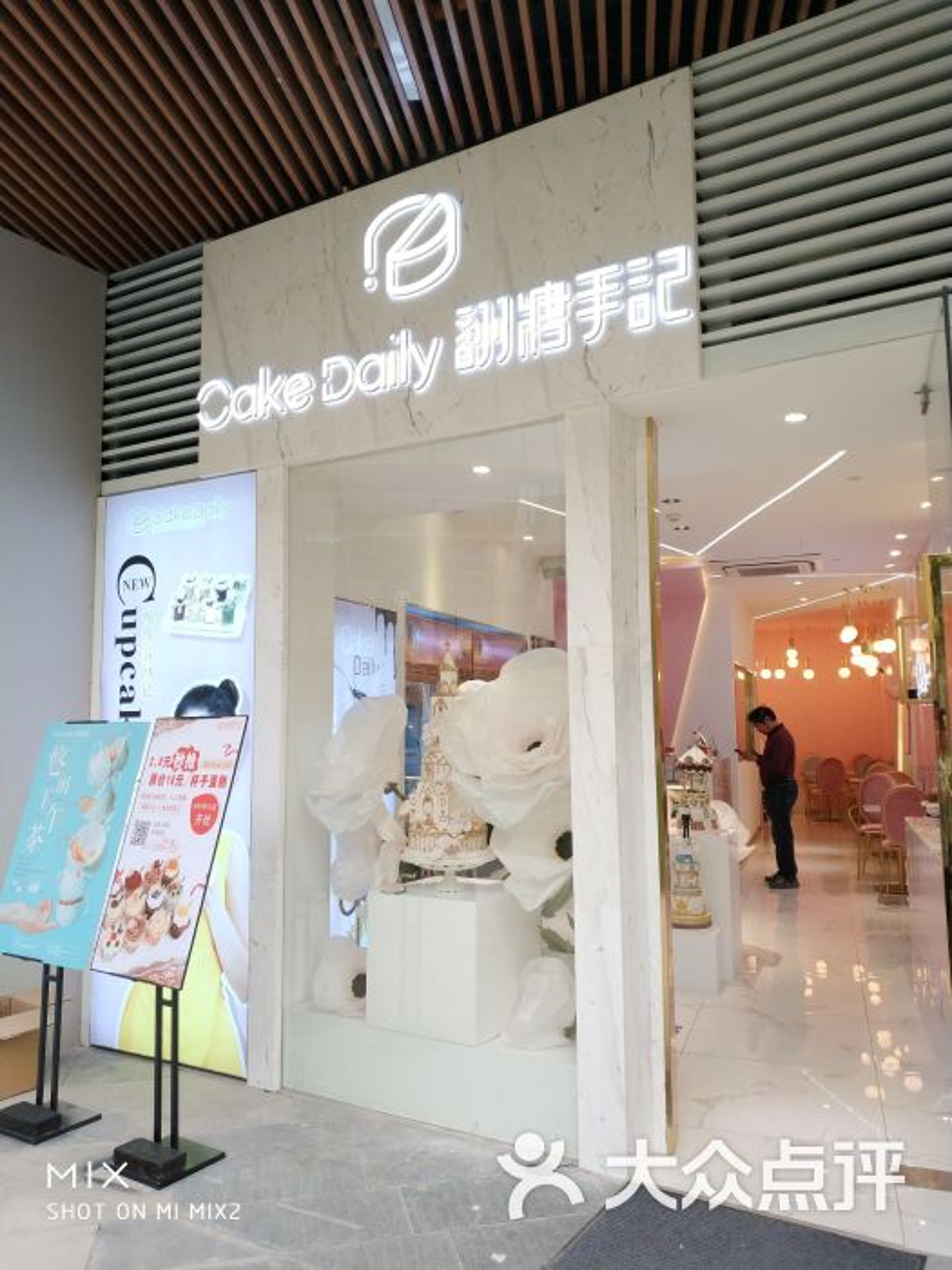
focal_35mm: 32
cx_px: 476
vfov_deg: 56.8
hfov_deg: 44.2
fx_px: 1173
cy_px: 635
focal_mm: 4.5
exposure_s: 1/141
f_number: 2
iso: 147
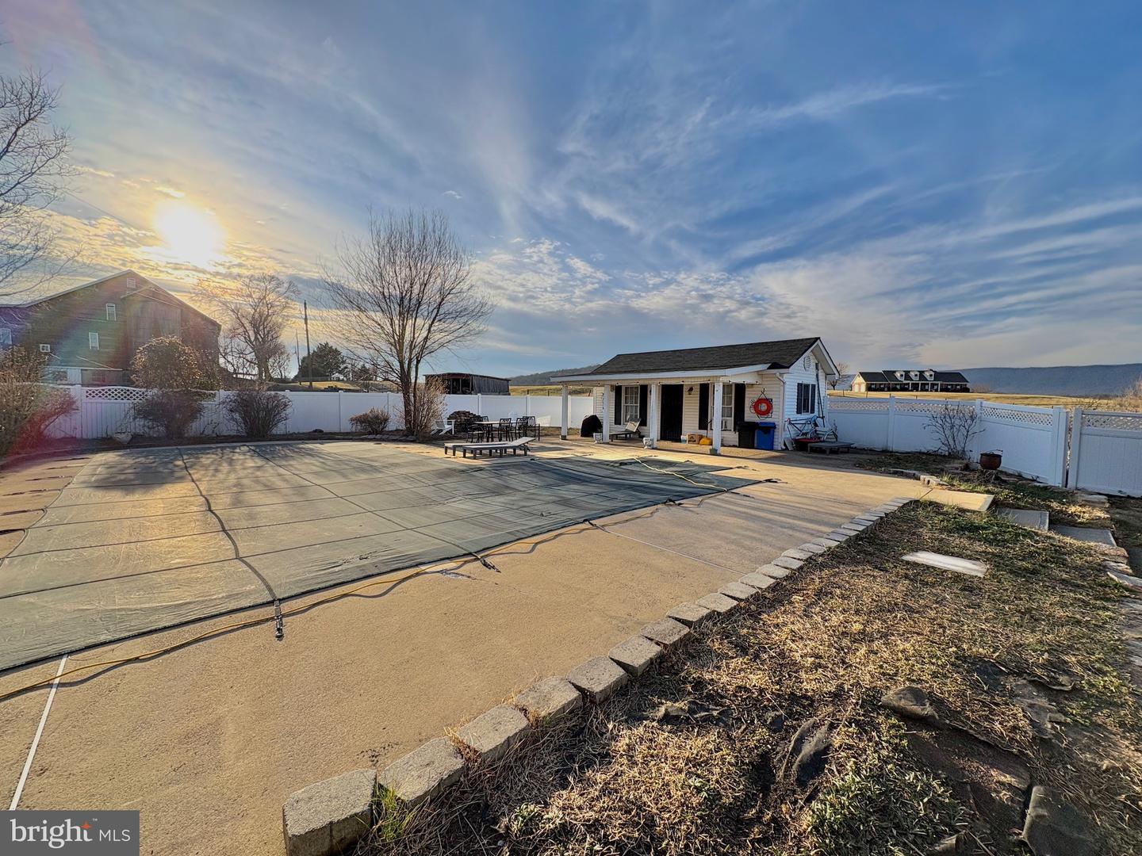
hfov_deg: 102.1
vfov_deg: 85.7
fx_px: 462
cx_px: 571
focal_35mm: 14
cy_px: 428
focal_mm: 2.22
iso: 40
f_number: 2.2
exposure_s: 1/1832
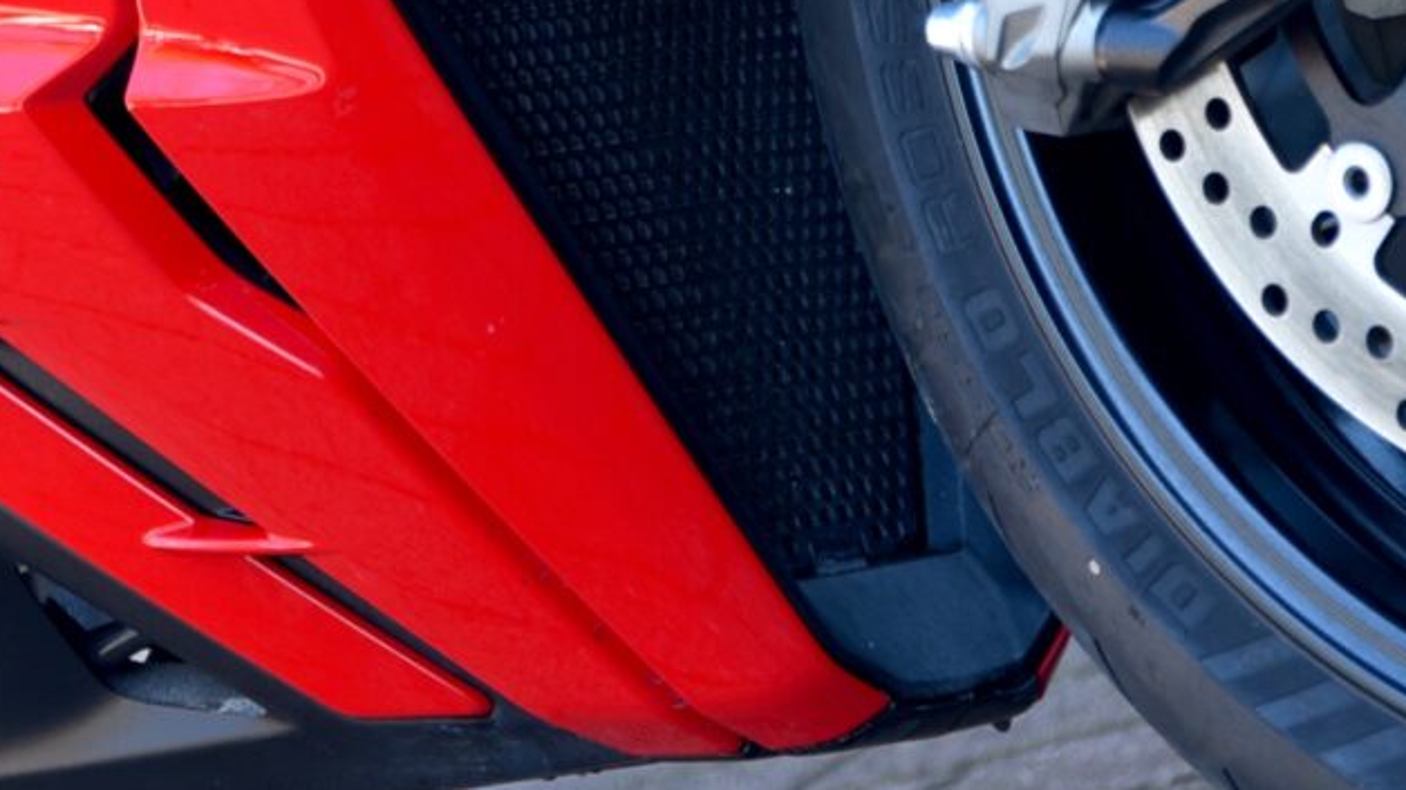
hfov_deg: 8.1
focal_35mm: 265
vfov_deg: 4.5
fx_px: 9878
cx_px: -16
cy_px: -928
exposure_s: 1/60
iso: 100
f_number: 2.8
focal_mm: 62
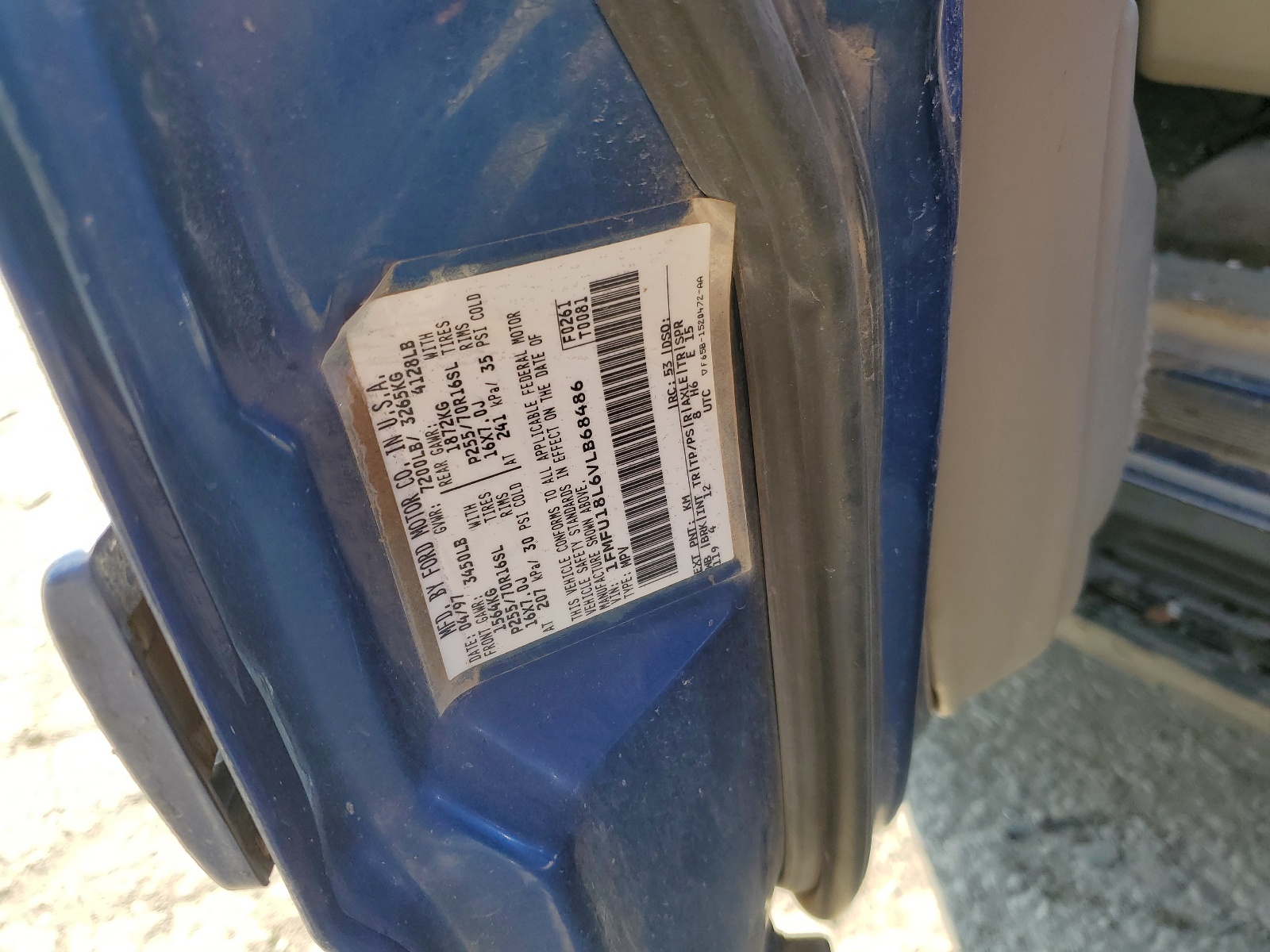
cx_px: 635
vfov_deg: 53.1
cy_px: 476
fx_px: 954
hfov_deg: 67.3
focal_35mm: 26
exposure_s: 1/769
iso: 50
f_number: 1.5
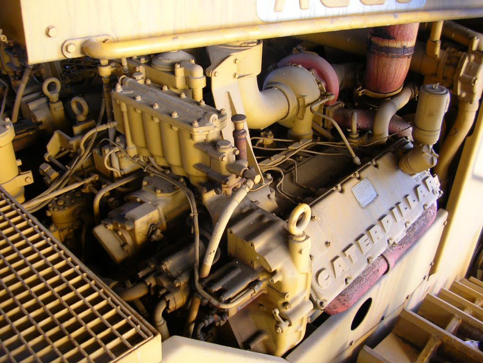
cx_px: 242
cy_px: 182
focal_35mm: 35
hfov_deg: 52.6
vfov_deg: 40.7
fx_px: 488
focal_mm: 5.8
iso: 50
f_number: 2.8
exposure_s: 1/35.3
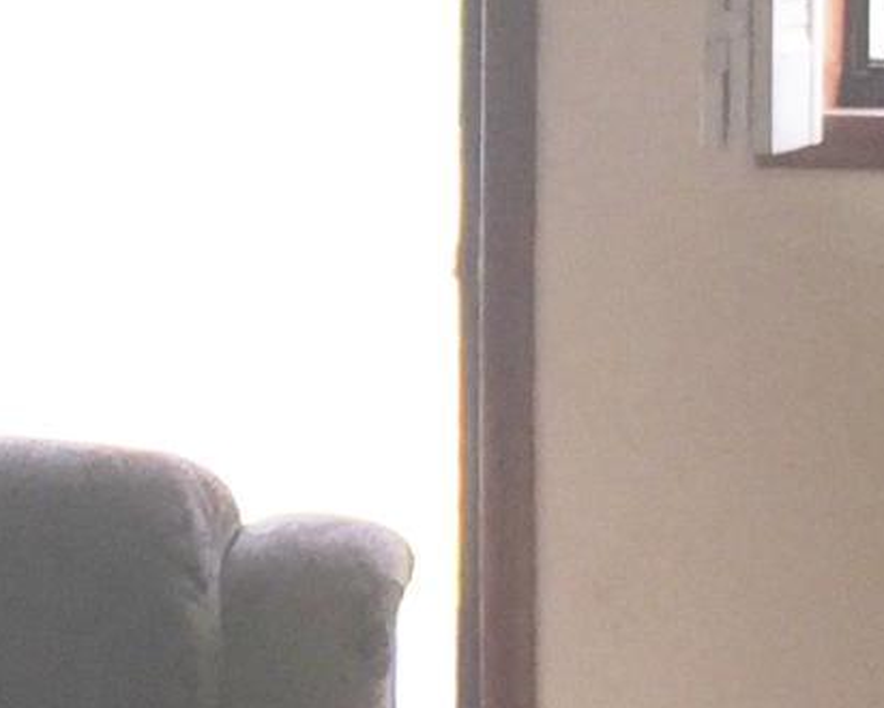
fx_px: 5392
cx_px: -566
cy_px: 313
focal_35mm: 206
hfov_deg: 9.1
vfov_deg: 7.5
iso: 32
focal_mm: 4.15
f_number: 2.2
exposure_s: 1/78
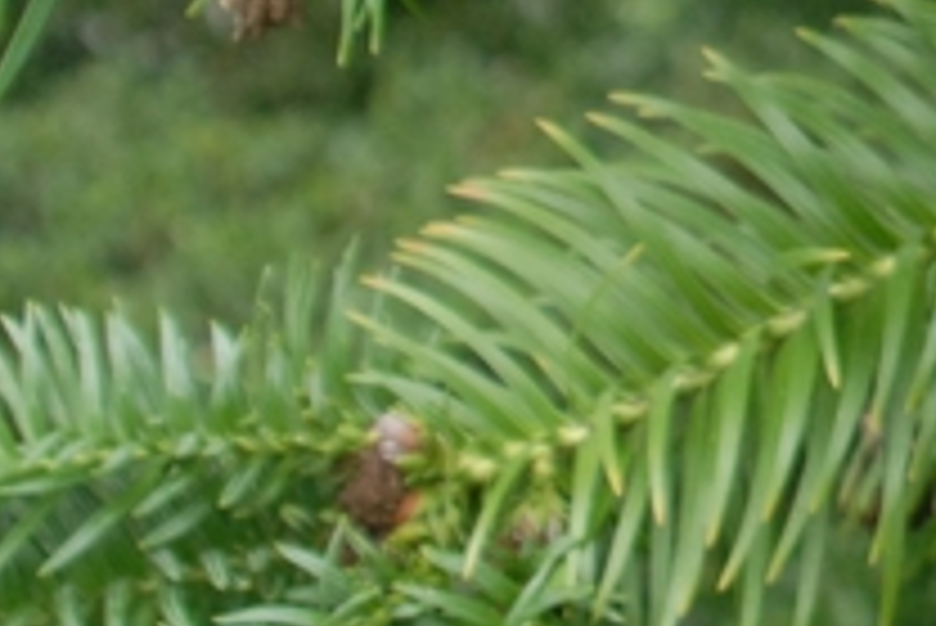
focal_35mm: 207
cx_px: 1908
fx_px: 5386
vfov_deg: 6.5
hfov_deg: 9.3
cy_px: -403
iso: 400
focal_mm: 28
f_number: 5
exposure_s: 1/100
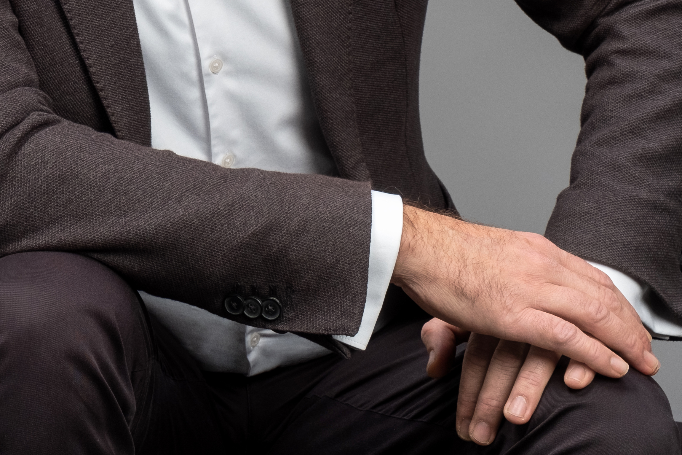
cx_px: 233
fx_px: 2766
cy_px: -94
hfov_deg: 14.0
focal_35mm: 146
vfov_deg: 9.3
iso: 200
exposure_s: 1/125
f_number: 8
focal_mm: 37.6
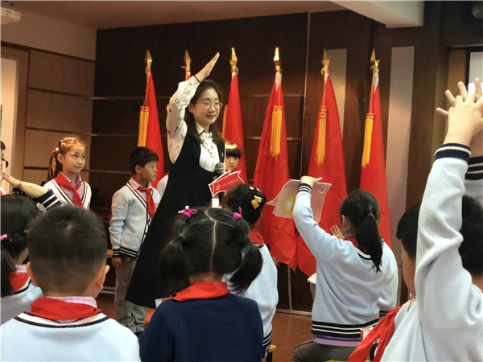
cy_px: 181
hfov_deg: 33.8
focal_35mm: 57
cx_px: 242
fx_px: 795
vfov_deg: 25.7
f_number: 2.8
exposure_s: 1/50
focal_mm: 6.6
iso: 1250
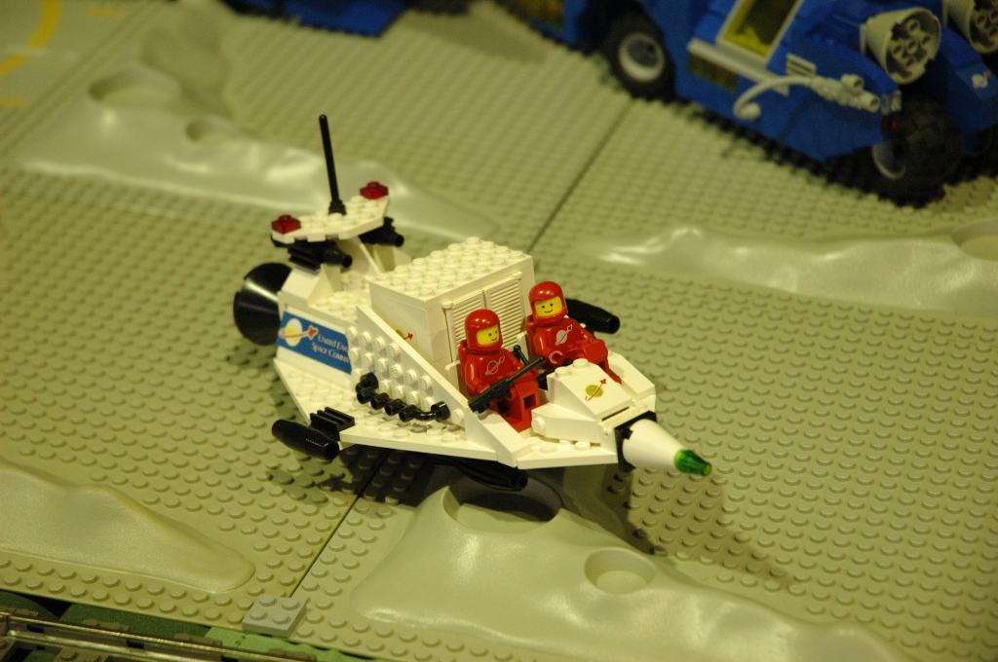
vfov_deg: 13.0
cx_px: 499
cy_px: 331
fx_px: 2907
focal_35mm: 105
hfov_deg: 19.5
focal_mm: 70
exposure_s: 1/25
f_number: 4.5
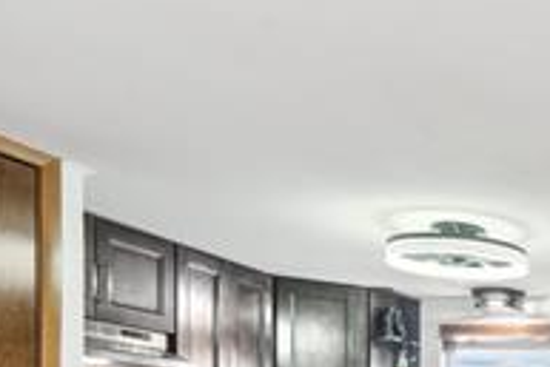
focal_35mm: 53
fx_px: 810
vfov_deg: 23.1
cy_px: 458
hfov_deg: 26.1
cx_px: 849
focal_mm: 16
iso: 250
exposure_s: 1/6
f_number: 7.1
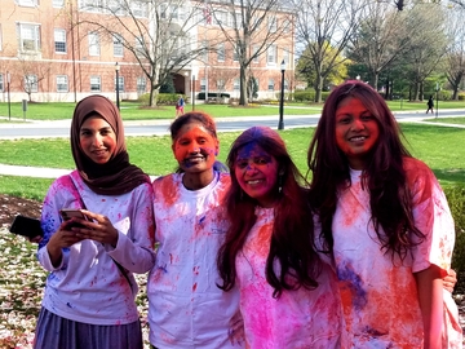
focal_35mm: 26
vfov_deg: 53.1
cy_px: 174
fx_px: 349
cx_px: 232
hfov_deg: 67.3
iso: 40
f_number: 1.7
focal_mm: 4.2
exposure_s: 1/684
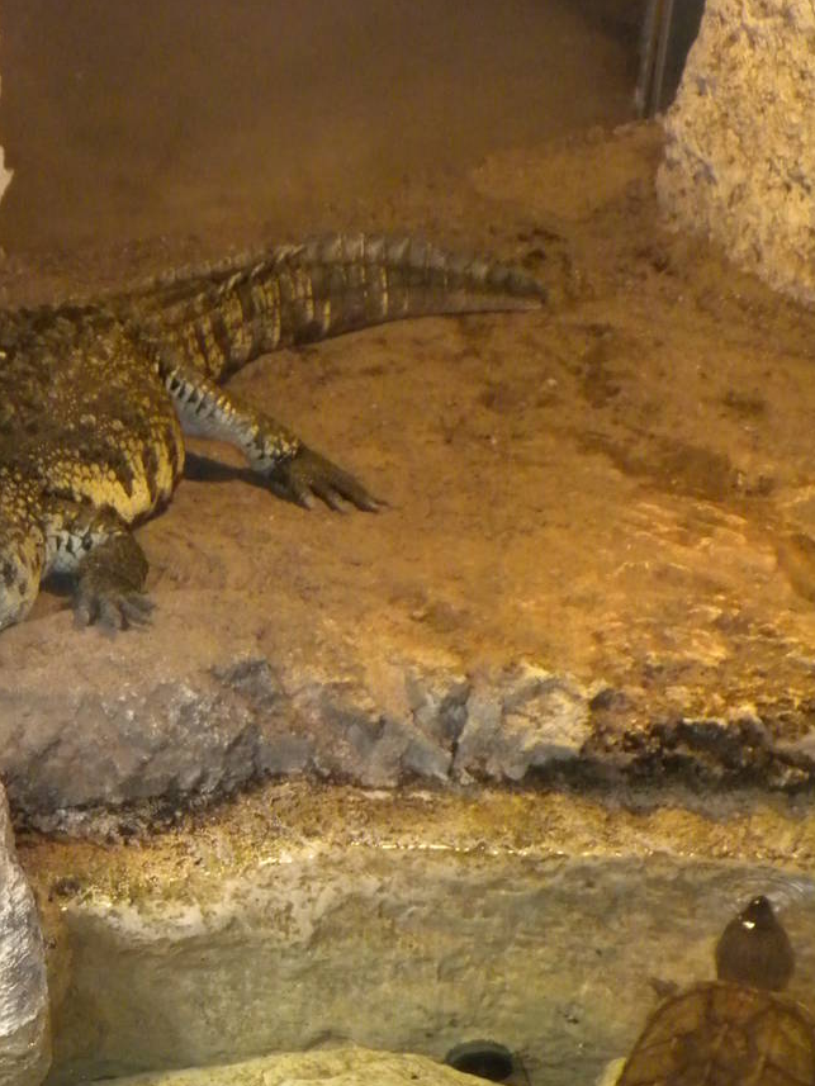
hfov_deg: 13.1
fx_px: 3515
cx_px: 79
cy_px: 988
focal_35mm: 112
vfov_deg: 17.3
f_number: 4.7
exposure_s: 1/9.2
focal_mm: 10.7
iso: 400
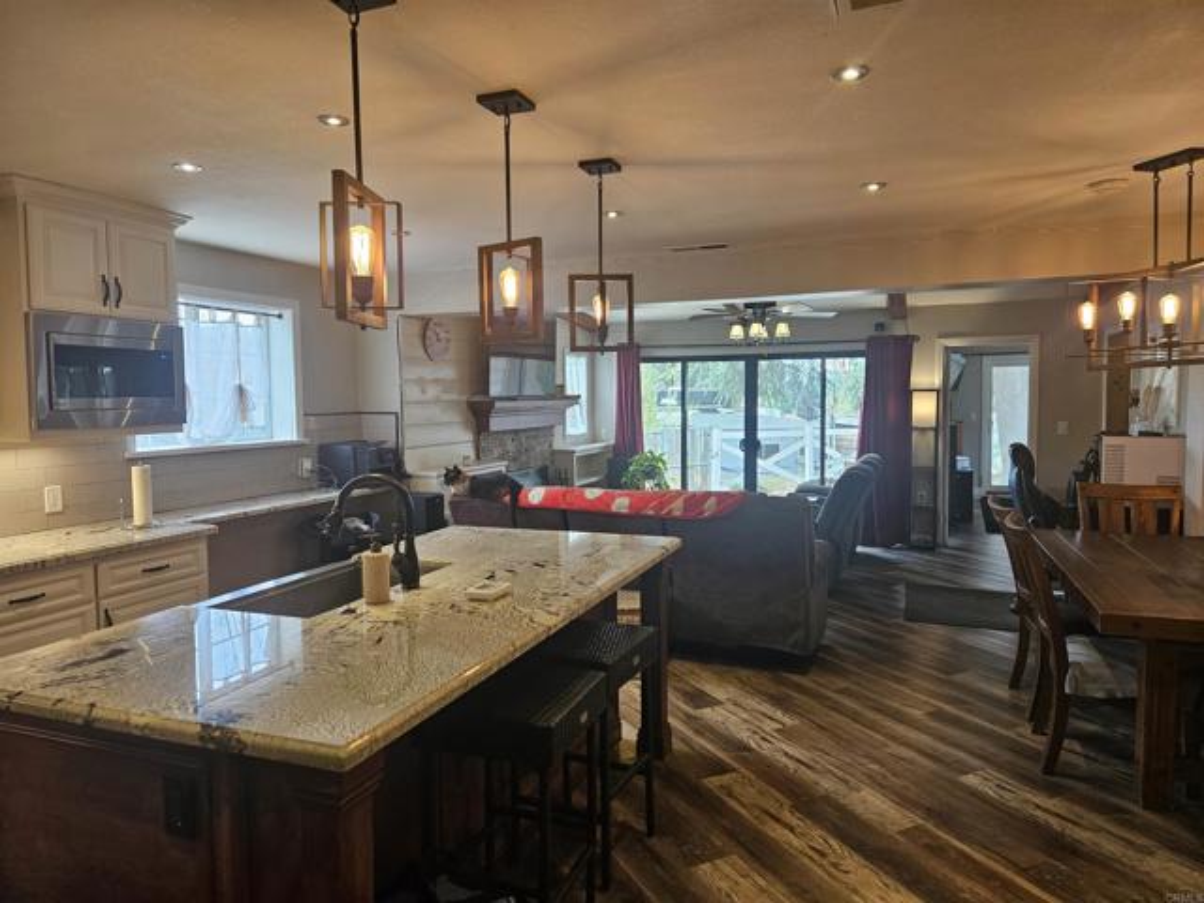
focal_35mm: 23
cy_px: 452
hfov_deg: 73.9
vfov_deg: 58.9
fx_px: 800
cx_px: 602
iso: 125
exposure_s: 1/120
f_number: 1.8
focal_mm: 5.4
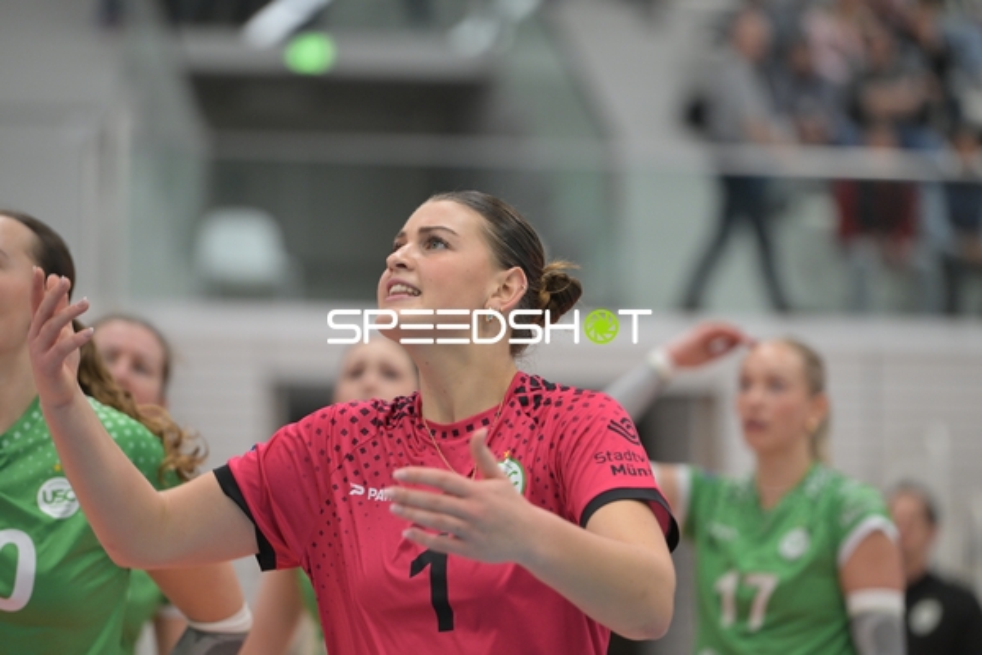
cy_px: 328
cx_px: 491
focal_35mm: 185
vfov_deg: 7.4
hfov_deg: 11.1
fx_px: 5046
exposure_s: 1/400
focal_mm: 185
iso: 2000
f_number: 3.2
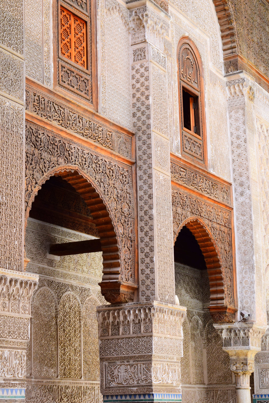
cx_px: 134
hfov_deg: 17.5
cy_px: 202
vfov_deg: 26.0
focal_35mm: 78
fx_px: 874
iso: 400
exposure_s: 1/200
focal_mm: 52
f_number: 7.1
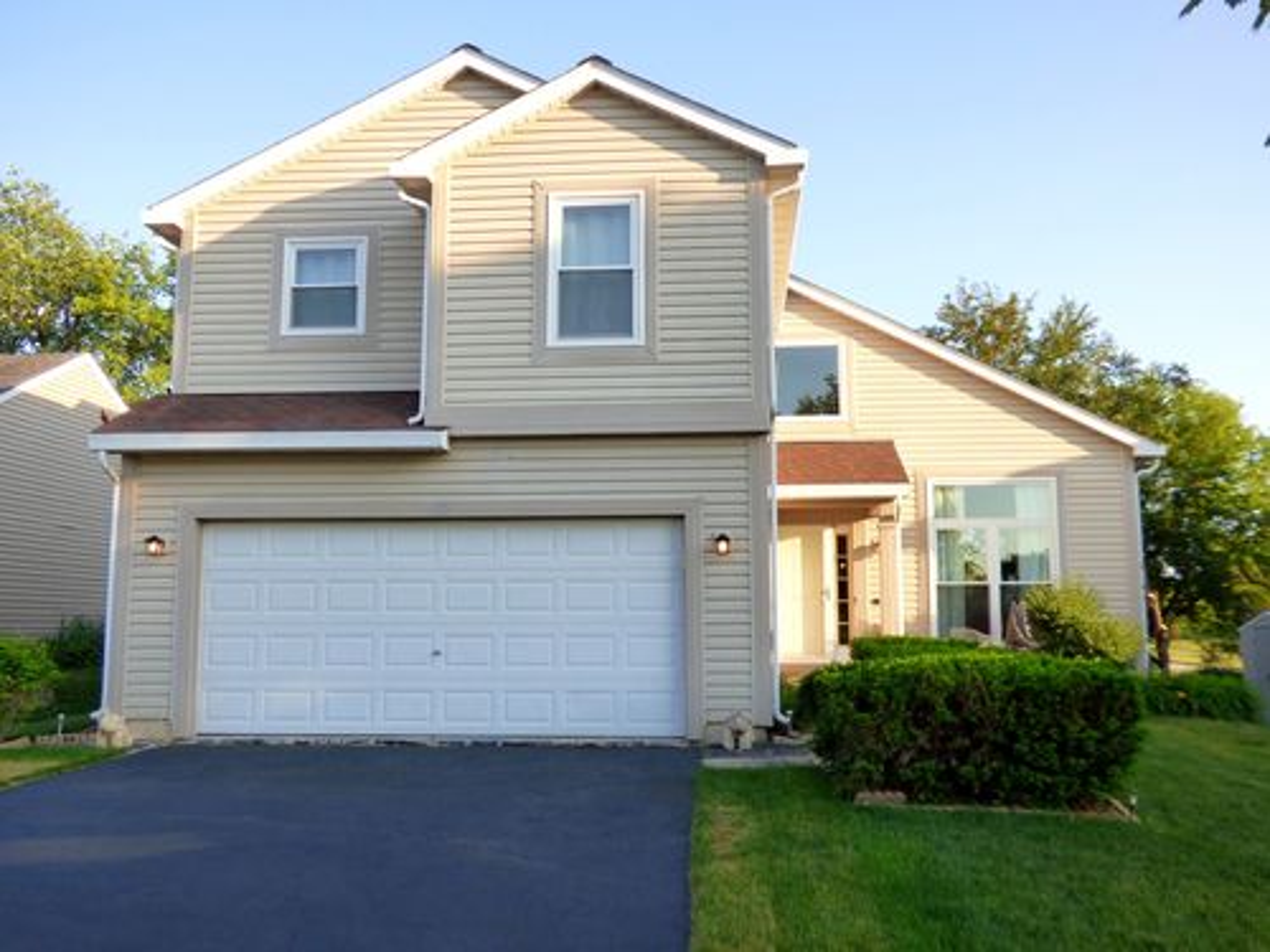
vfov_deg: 44.2
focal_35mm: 32
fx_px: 1174
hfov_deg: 56.8
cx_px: 635
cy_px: 476
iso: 160
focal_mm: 5.53
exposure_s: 1/400
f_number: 3.3
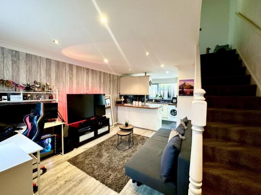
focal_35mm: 14
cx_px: 130
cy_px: 98
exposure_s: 1/50
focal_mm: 2.22
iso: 320
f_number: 2.2
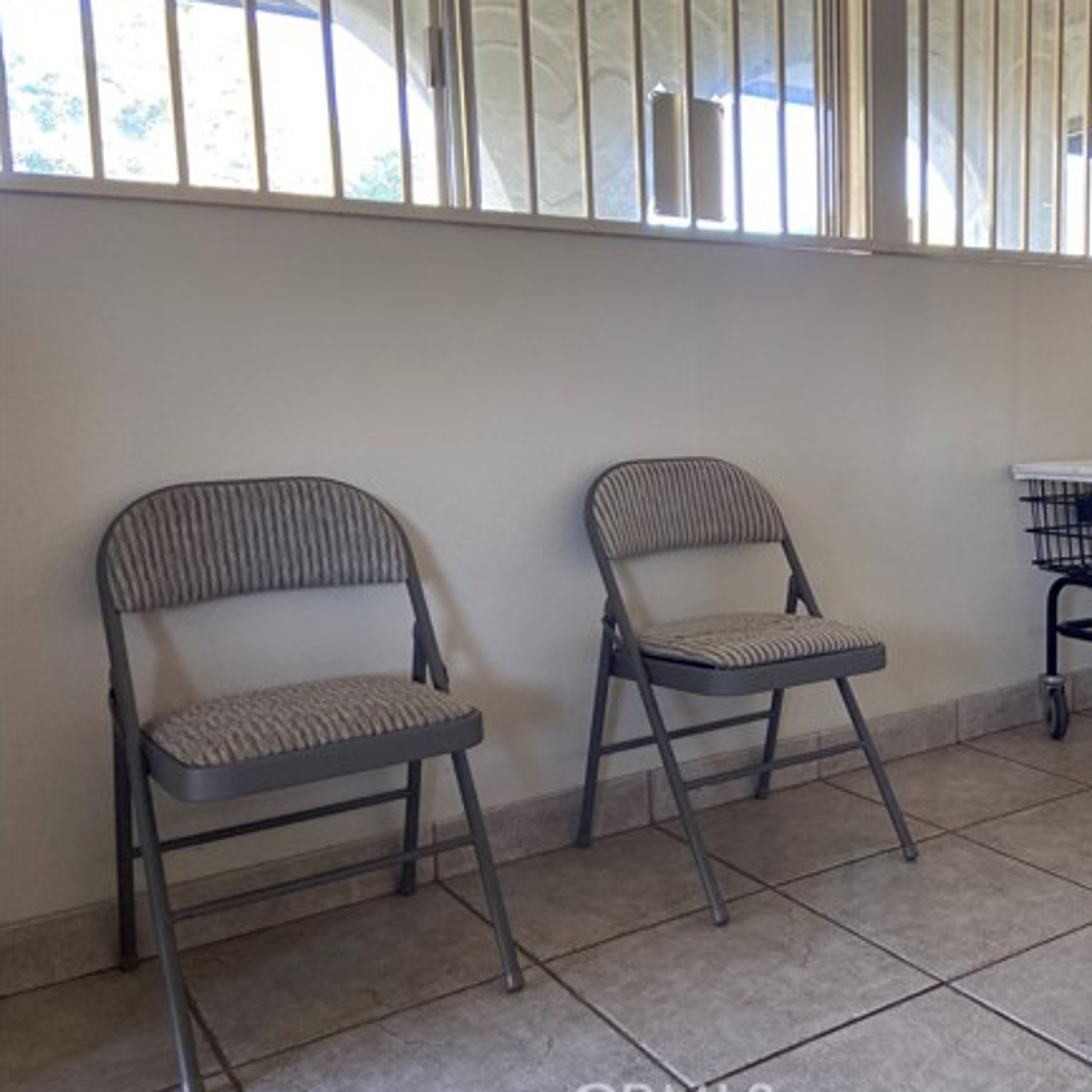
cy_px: 537
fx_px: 1213
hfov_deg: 46.9
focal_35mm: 34
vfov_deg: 48.4
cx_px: 804
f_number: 1.8
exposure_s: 1/60
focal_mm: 4.25
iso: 250
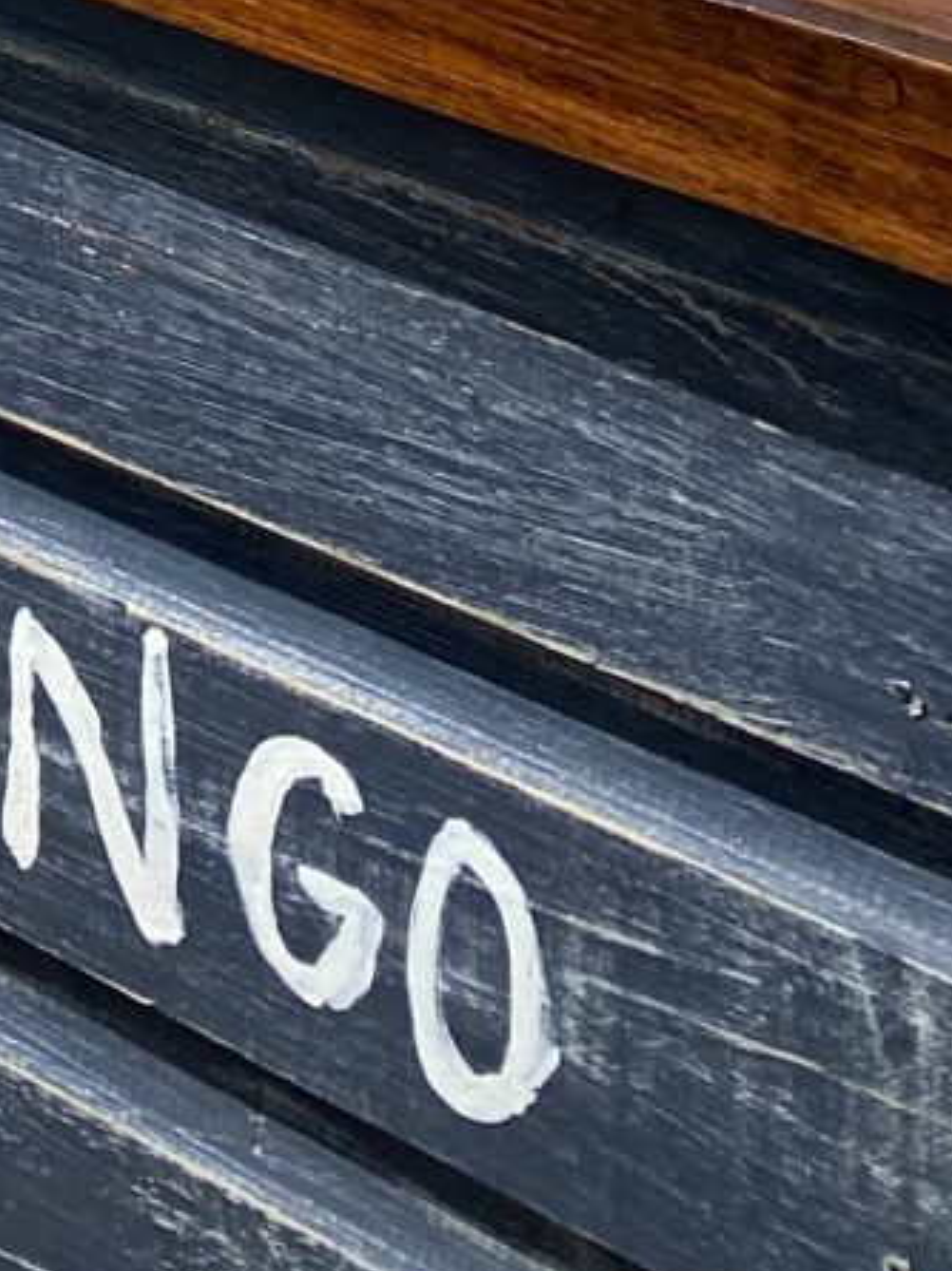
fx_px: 4478
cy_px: -1406
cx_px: -1169
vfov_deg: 13.4
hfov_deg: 10.7
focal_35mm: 122
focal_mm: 4.25
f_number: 1.8
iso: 32
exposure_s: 1/3125
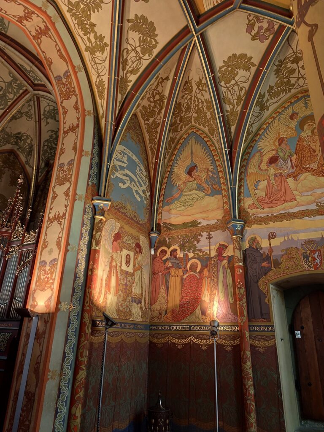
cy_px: 216
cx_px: 162
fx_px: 287
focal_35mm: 23
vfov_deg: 73.9
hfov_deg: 58.9
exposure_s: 1/25
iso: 1600
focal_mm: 6.19
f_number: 1.65
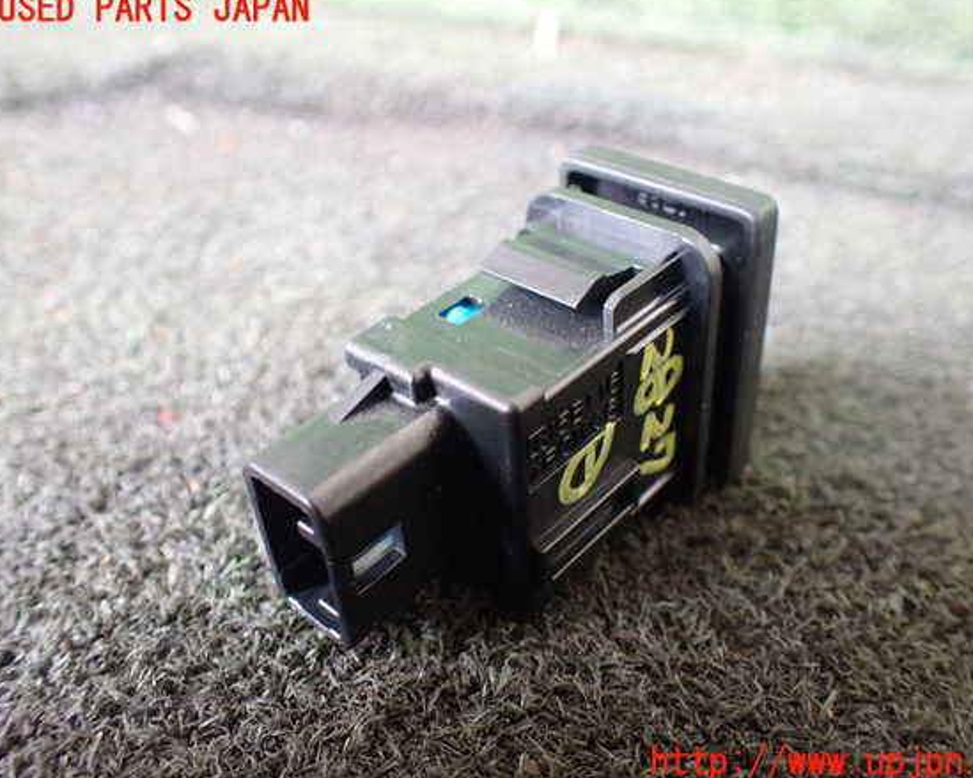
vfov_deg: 45.8
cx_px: 519
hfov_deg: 55.6
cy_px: 386
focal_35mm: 32
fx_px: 921
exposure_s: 1/60
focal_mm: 5.4
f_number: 2.3
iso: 800
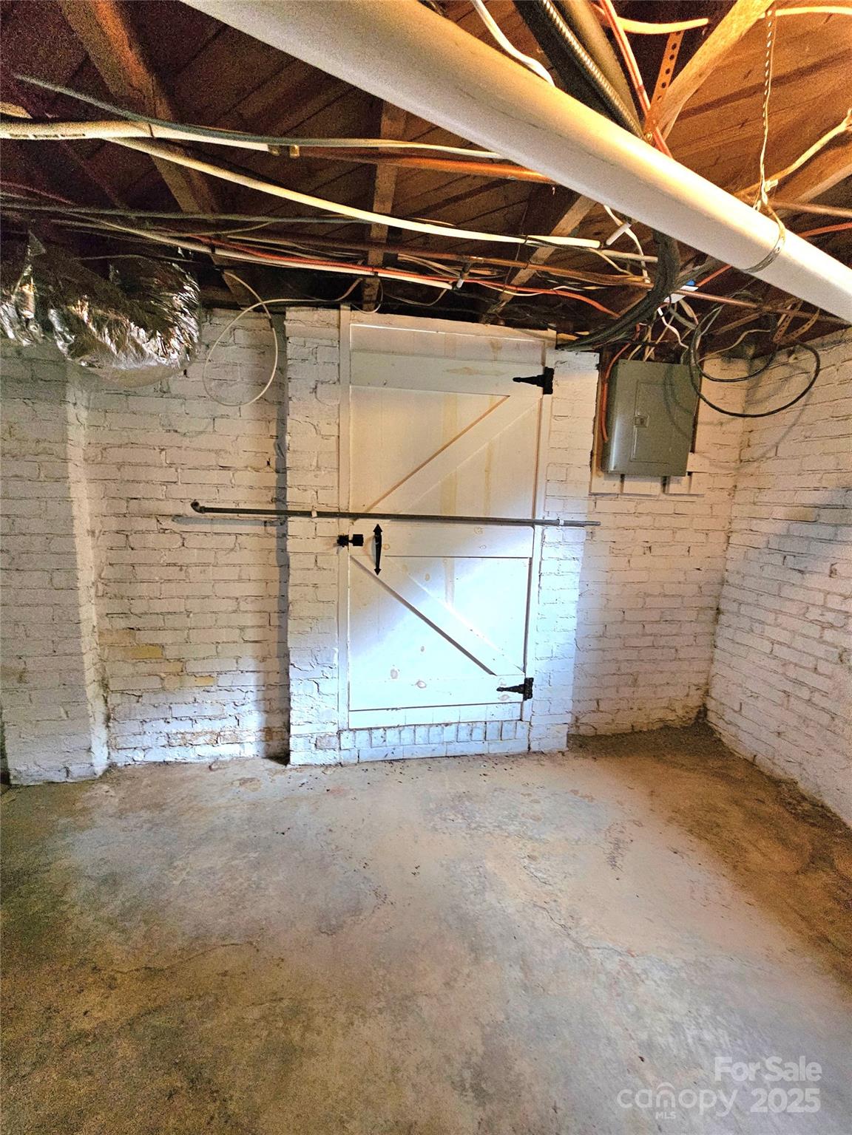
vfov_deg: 106.2
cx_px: 426
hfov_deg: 89.9
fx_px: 427
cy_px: 568
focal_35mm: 13
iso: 640
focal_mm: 2.2
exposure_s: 1/30
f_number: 2.2
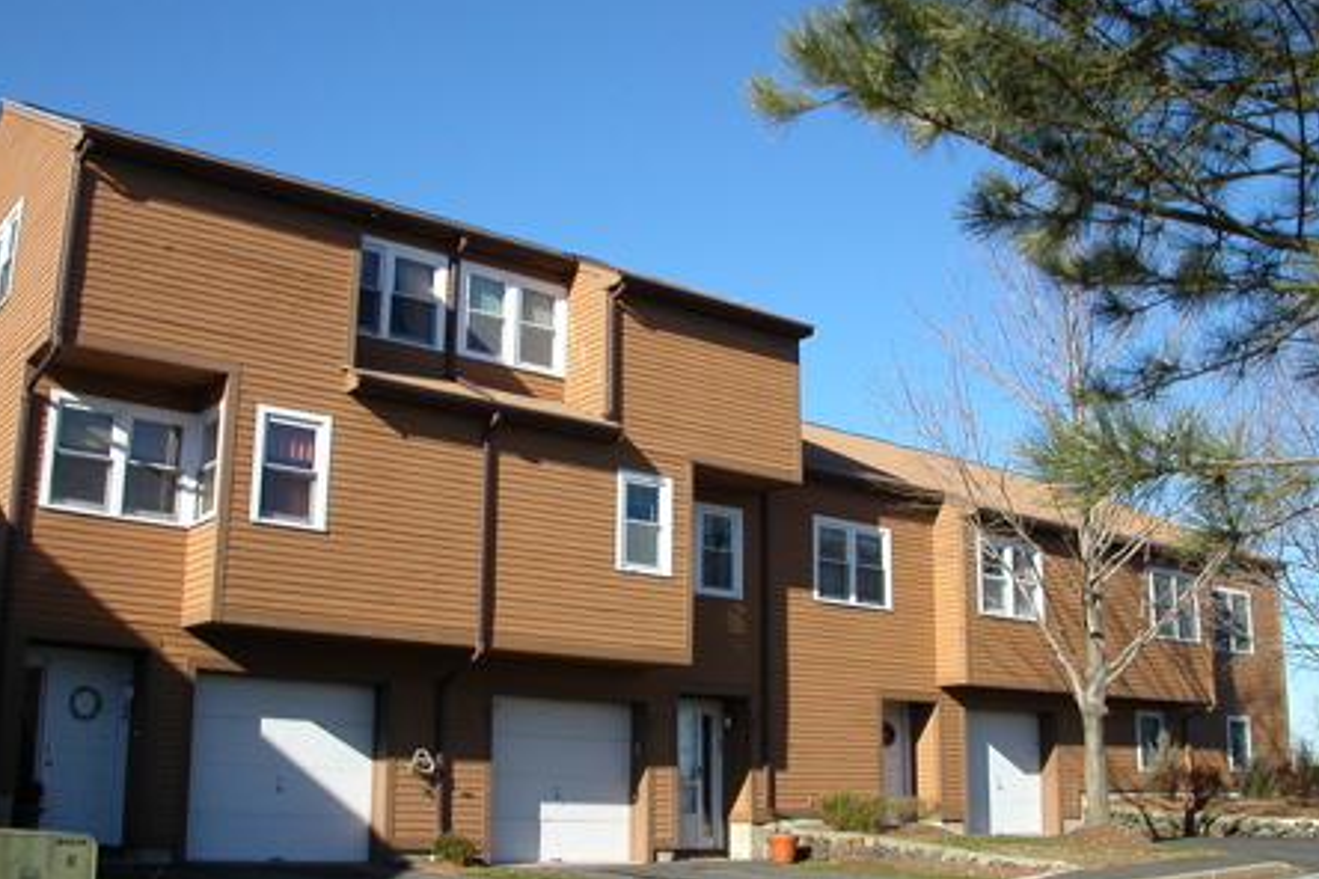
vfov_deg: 34.2
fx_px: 1429
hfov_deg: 49.6
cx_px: 660
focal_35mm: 39
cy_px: 483
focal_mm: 5.6
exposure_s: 1/527
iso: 100
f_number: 4.5
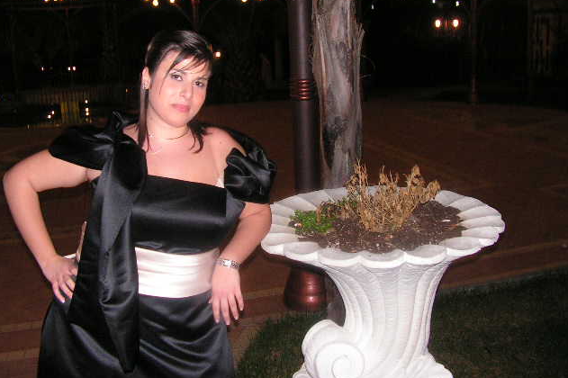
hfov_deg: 50.7
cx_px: 284
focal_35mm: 38
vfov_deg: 35.0
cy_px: 166
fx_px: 599
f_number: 3.2
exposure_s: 1/40
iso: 200
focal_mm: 6
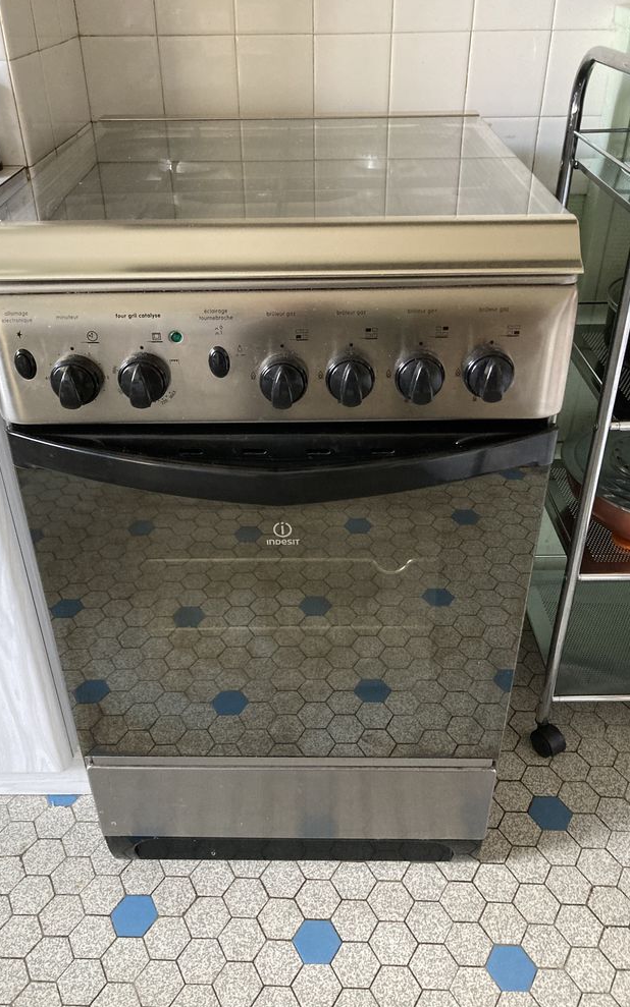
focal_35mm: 30
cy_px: 501
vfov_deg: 62.9
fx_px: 824
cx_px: 296
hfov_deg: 41.8
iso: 320
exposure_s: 1/52
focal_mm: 3.99
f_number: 1.8
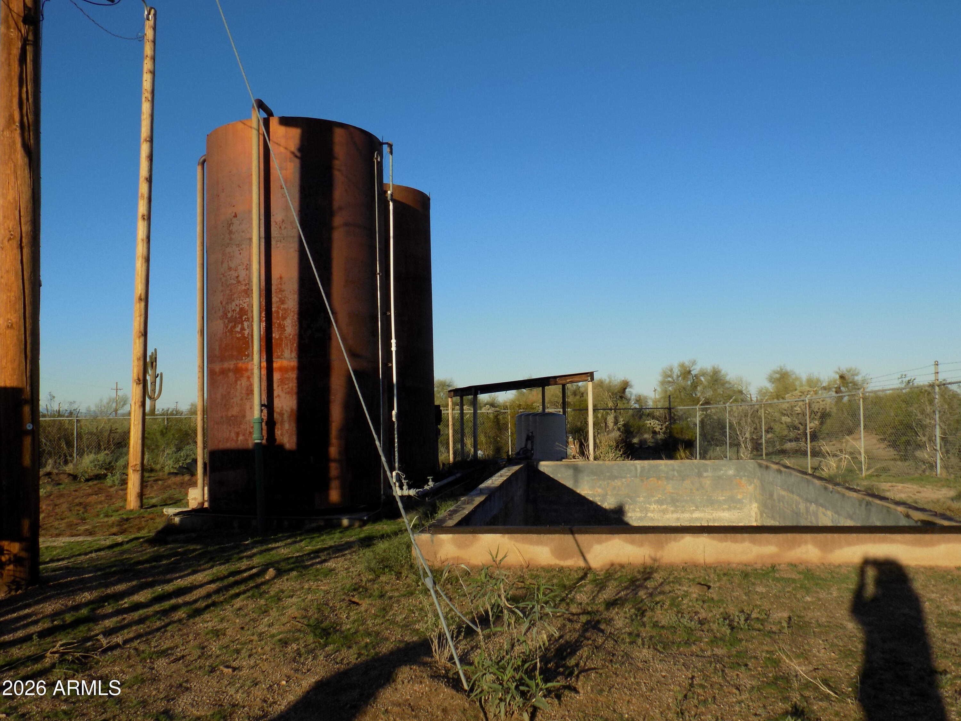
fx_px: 833
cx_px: 480
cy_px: 360
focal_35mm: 30
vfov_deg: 46.8
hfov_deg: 60.0
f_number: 3.3
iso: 80
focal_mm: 5.3
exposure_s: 1/1000
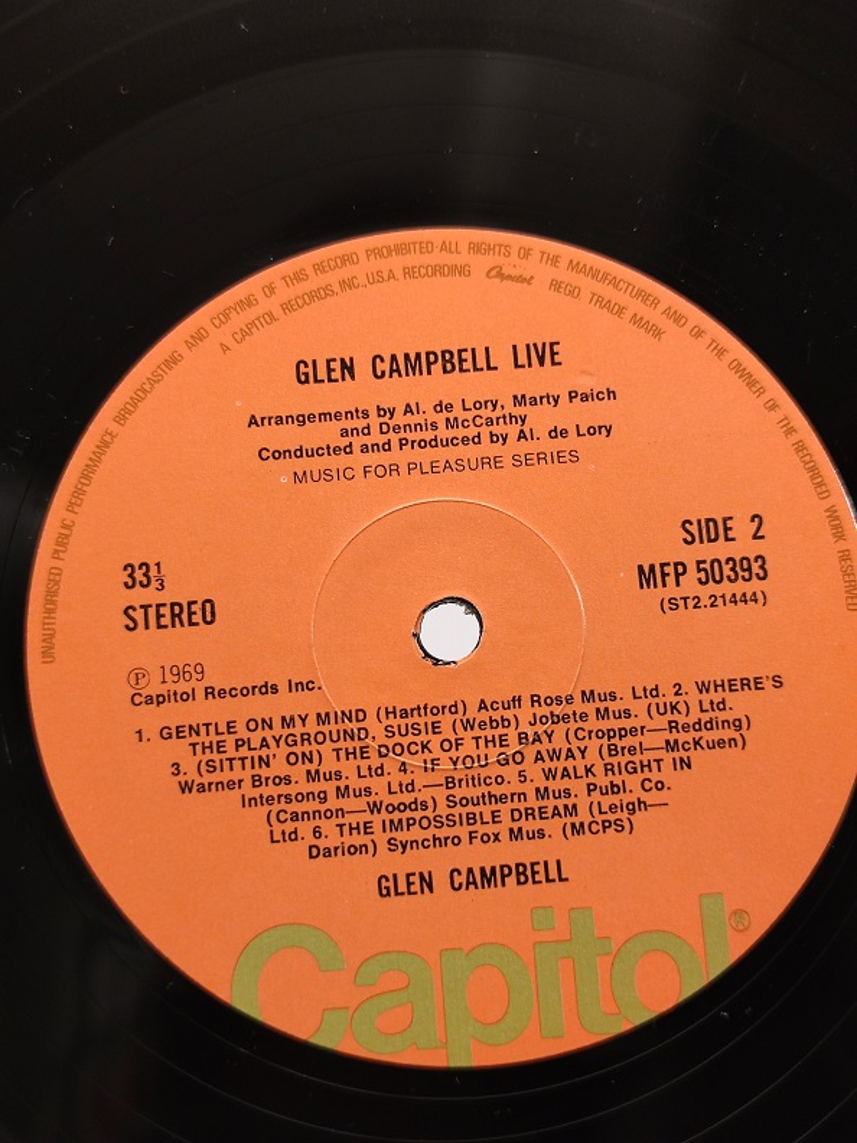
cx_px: 428
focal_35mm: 48
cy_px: 572
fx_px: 1584
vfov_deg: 39.7
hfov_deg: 30.3
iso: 537
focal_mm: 6.72
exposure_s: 1/60
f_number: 1.69
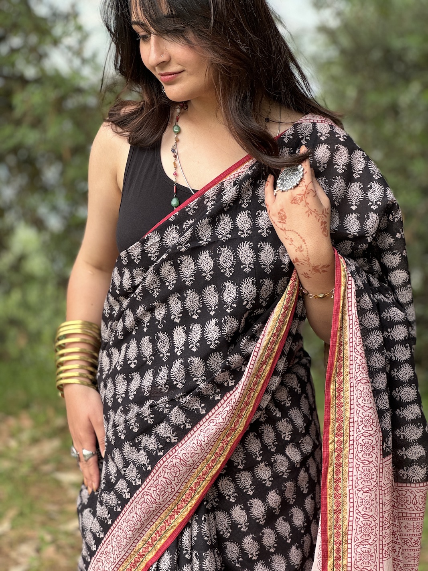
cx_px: 214
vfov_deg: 25.3
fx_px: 1269
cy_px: 286
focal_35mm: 77
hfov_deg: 19.1
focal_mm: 9
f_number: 2.8
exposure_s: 1/99
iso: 80
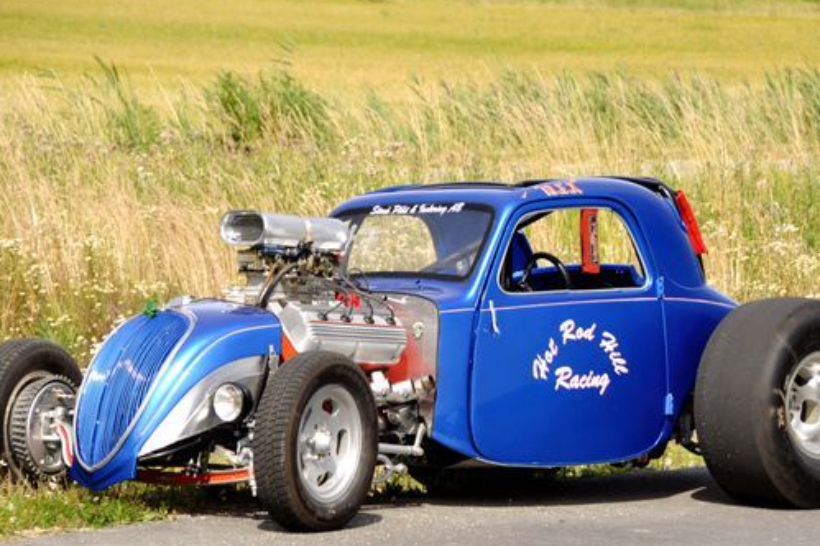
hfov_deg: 11.3
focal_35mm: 183
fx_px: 4157
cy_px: 326
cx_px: 457
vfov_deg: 7.5
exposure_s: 1/125
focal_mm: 95
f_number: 5.3
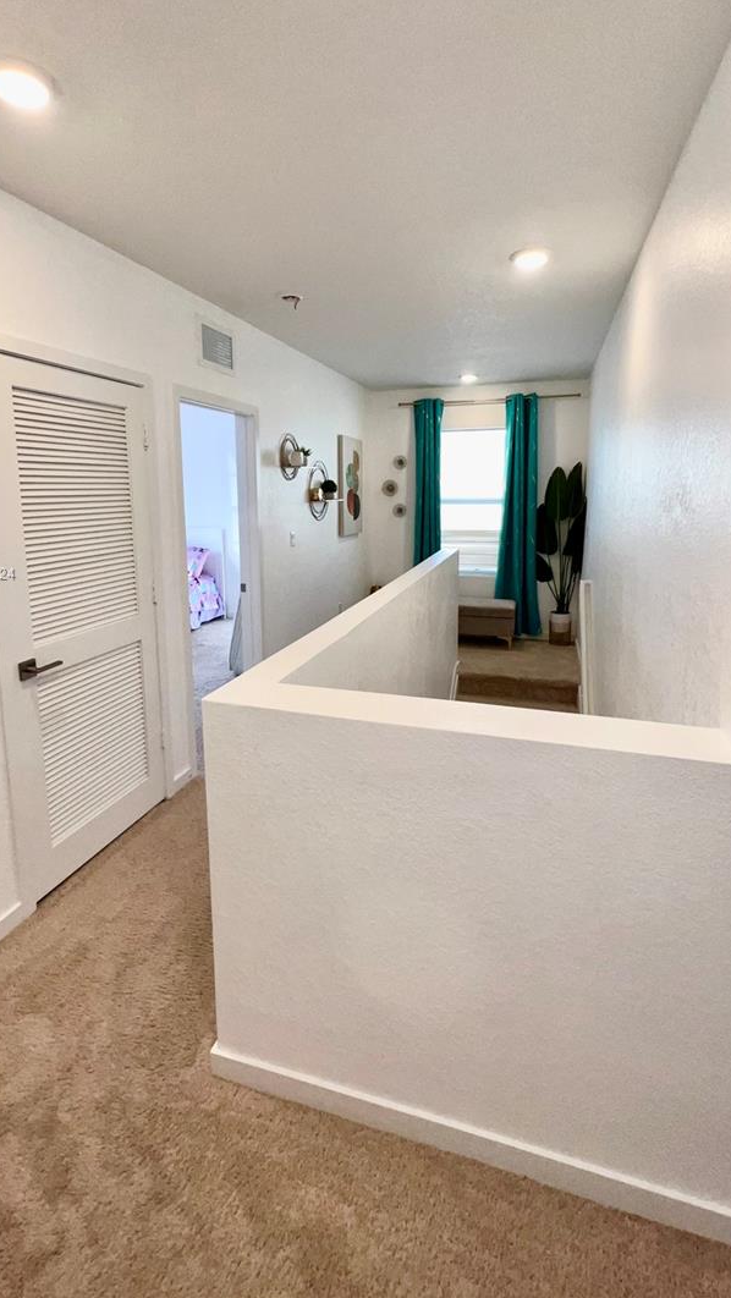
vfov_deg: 98.9
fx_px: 551
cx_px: 341
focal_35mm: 16
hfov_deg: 67.1
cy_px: 574
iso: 100
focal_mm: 1.57
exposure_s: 1/120
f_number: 1.8
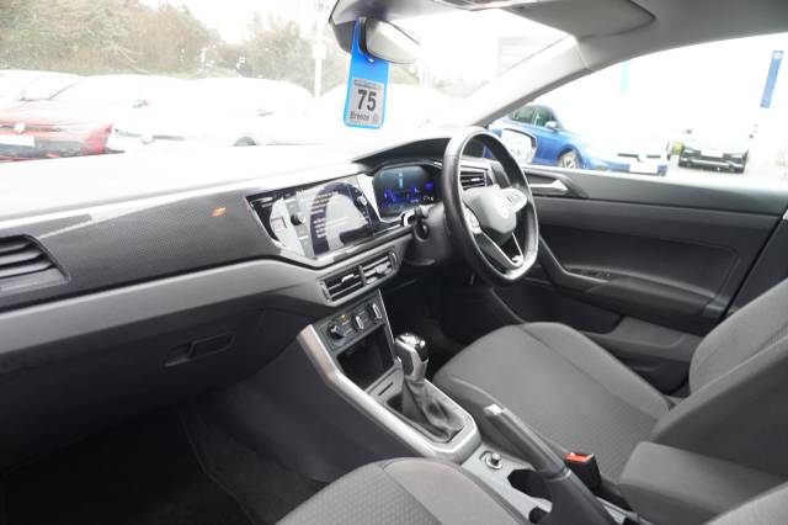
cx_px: 394
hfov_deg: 73.8
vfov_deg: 53.1
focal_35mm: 24
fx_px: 525
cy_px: 262
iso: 1000
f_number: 4
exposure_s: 1/60
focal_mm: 16
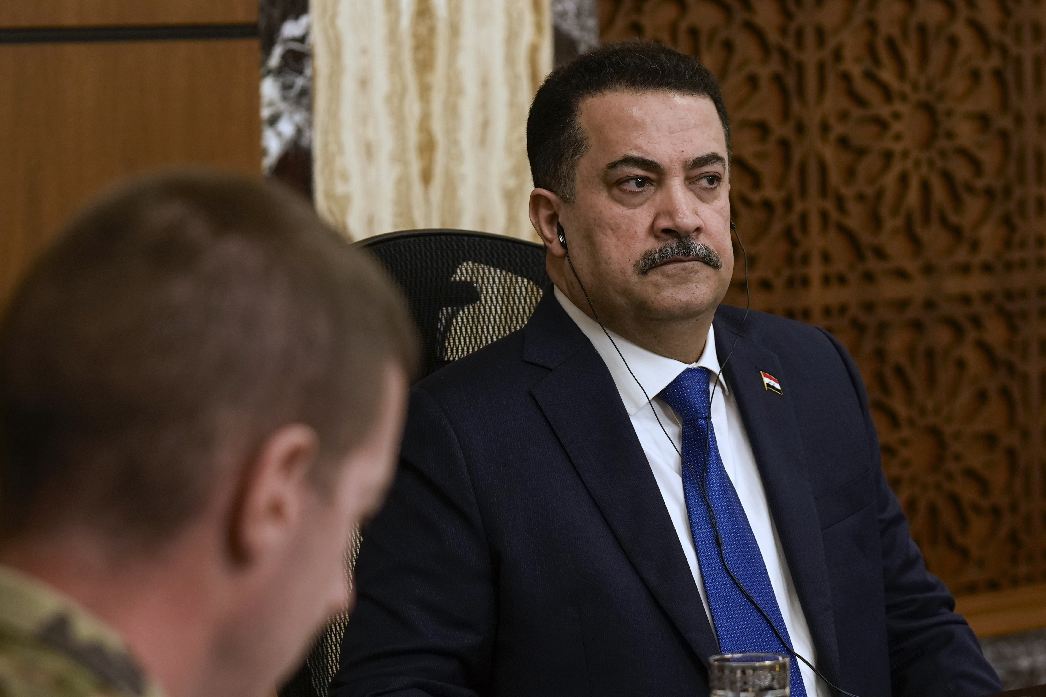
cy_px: 348
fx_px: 3051
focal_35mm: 105
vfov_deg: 13.0
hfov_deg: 19.5
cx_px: 523
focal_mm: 70
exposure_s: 1/100
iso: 800
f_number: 3.5
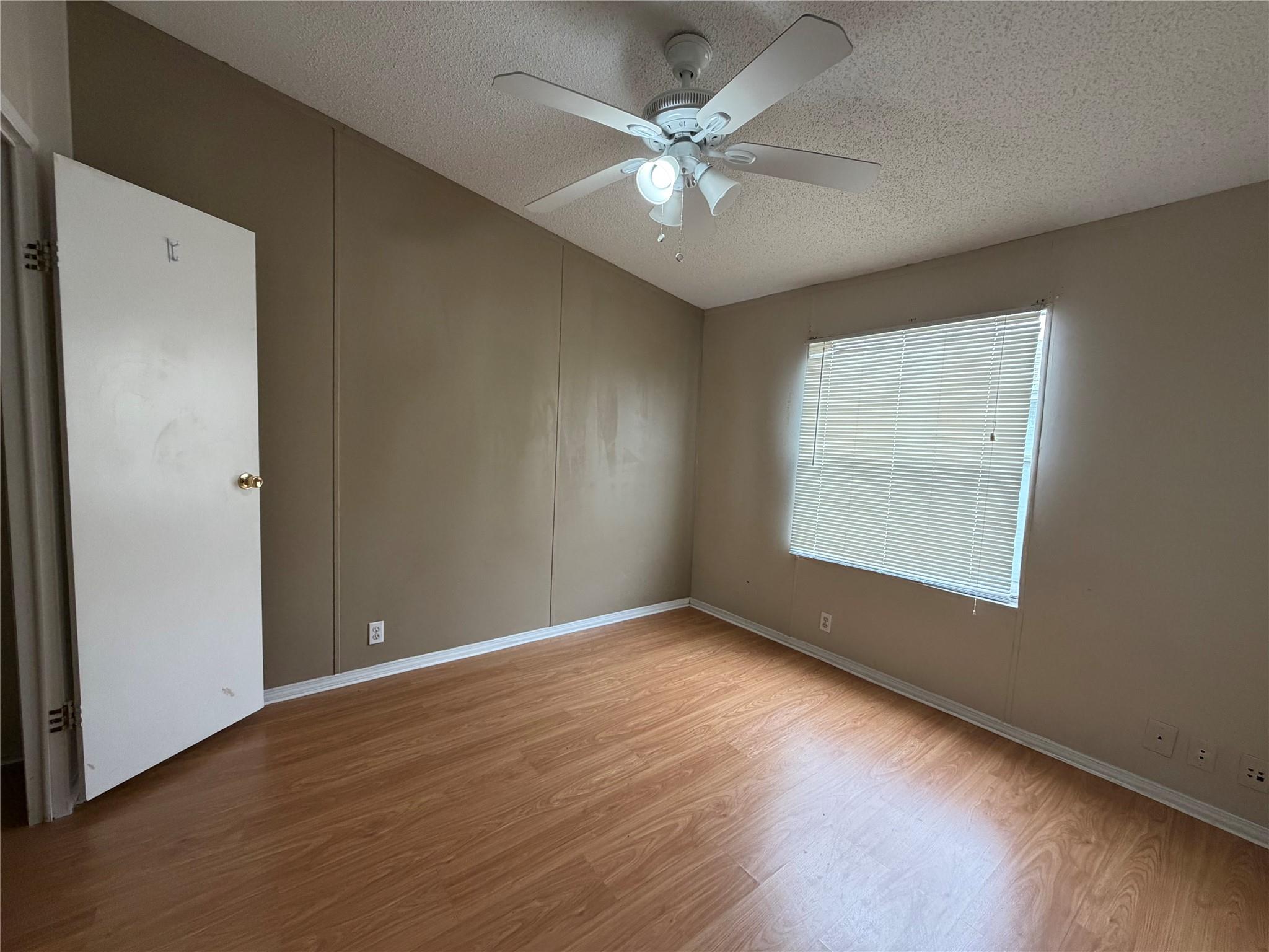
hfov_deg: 102.1
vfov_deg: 85.7
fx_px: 513
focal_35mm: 14
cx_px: 634
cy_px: 476
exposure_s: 1/121
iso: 320
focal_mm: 2.22
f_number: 2.2
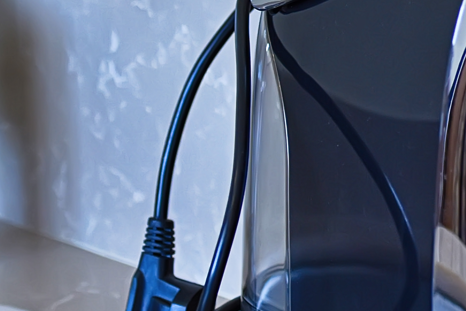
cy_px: 24
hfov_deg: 6.4
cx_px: 643
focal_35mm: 318
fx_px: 4117
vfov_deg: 4.3
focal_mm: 70
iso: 800
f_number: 2.8
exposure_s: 1/160
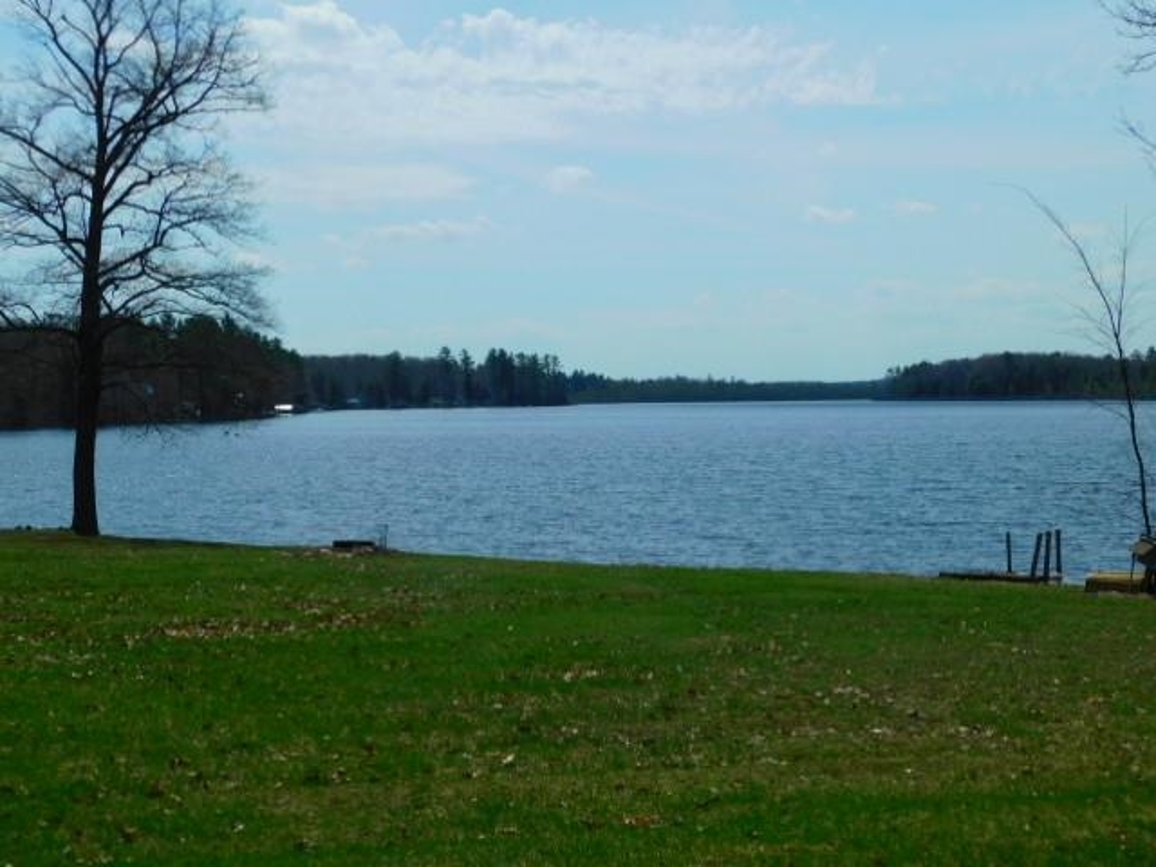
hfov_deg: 37.5
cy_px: 434
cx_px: 578
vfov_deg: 28.6
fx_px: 1703
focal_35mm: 51
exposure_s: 1/800
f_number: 7.6
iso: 125
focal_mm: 9
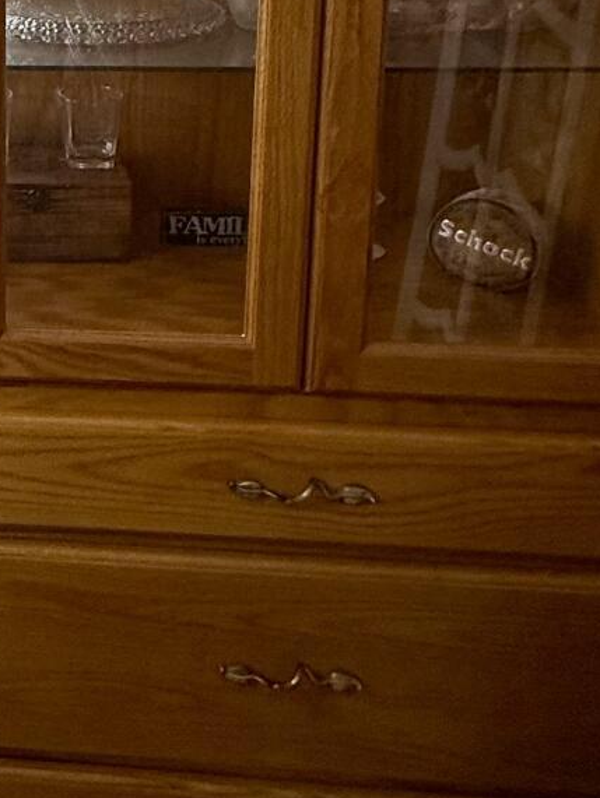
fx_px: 1131
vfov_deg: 35.6
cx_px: -158
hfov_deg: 25.9
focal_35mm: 49
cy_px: 21
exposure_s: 1/120
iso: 125
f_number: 2.2
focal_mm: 2.22
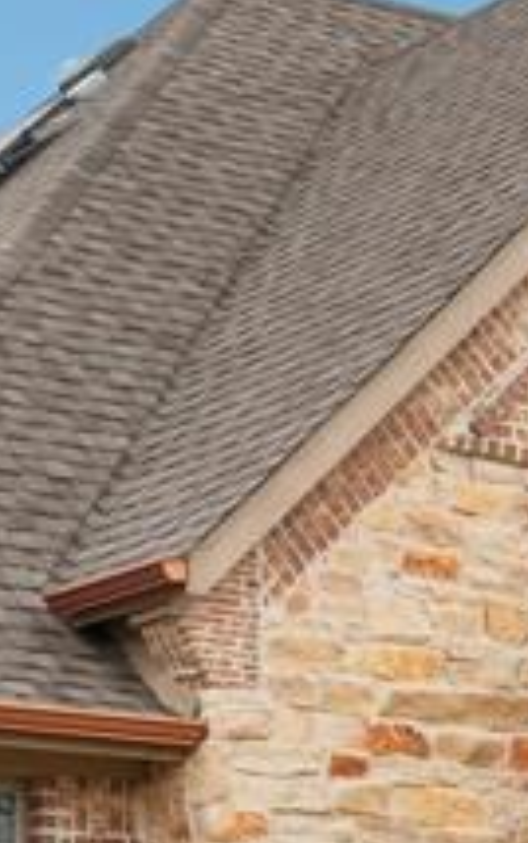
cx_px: 520
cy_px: 579
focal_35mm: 146
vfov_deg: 14.3
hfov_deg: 8.9
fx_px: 3357
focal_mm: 30
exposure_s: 1/160
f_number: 8
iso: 100
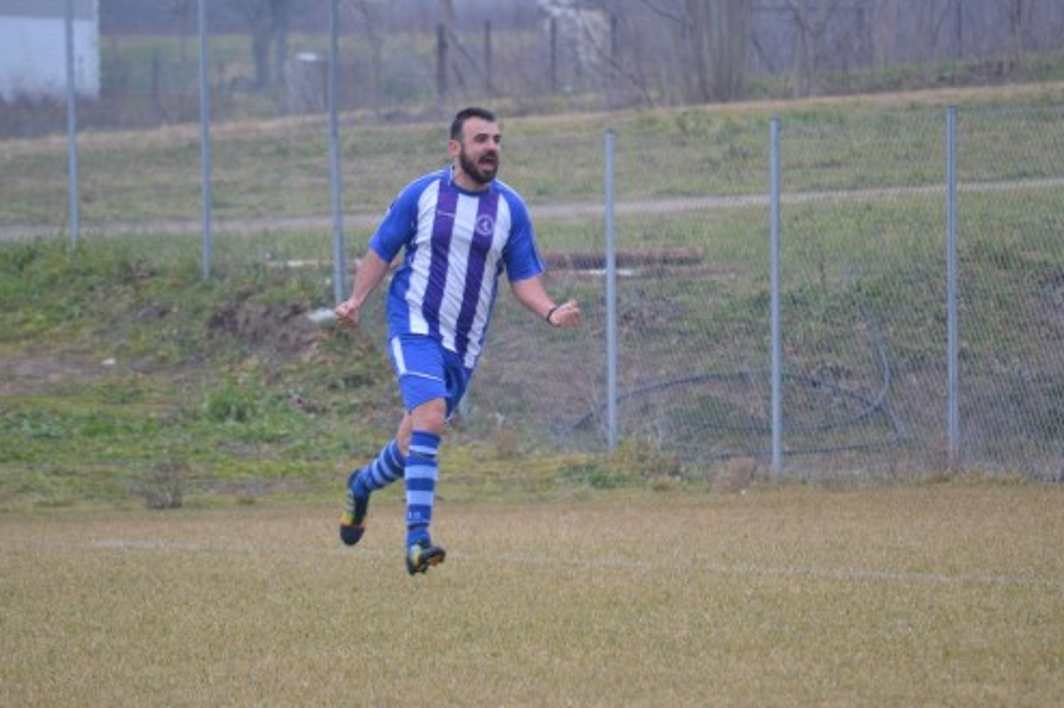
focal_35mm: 401
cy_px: 338
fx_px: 11847
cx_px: 493
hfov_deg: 5.1
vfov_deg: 3.4
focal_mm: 200
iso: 450
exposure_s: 1/500
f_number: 5.6
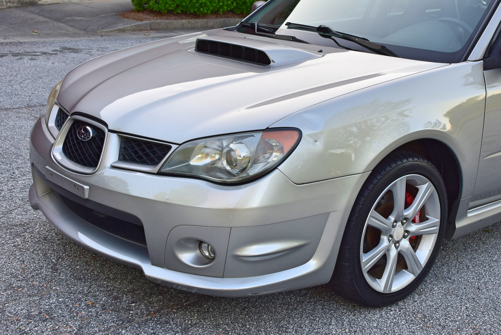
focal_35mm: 52
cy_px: 168
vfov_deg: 25.8
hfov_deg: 37.8
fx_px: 731
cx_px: 250
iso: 400
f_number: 9
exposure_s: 1/100
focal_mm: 35
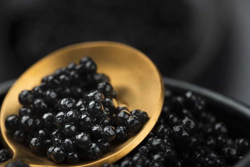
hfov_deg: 13.3
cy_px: 108
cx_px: 106
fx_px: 1070
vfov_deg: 8.9
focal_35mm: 154
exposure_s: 1/100
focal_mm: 105
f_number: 9
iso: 100
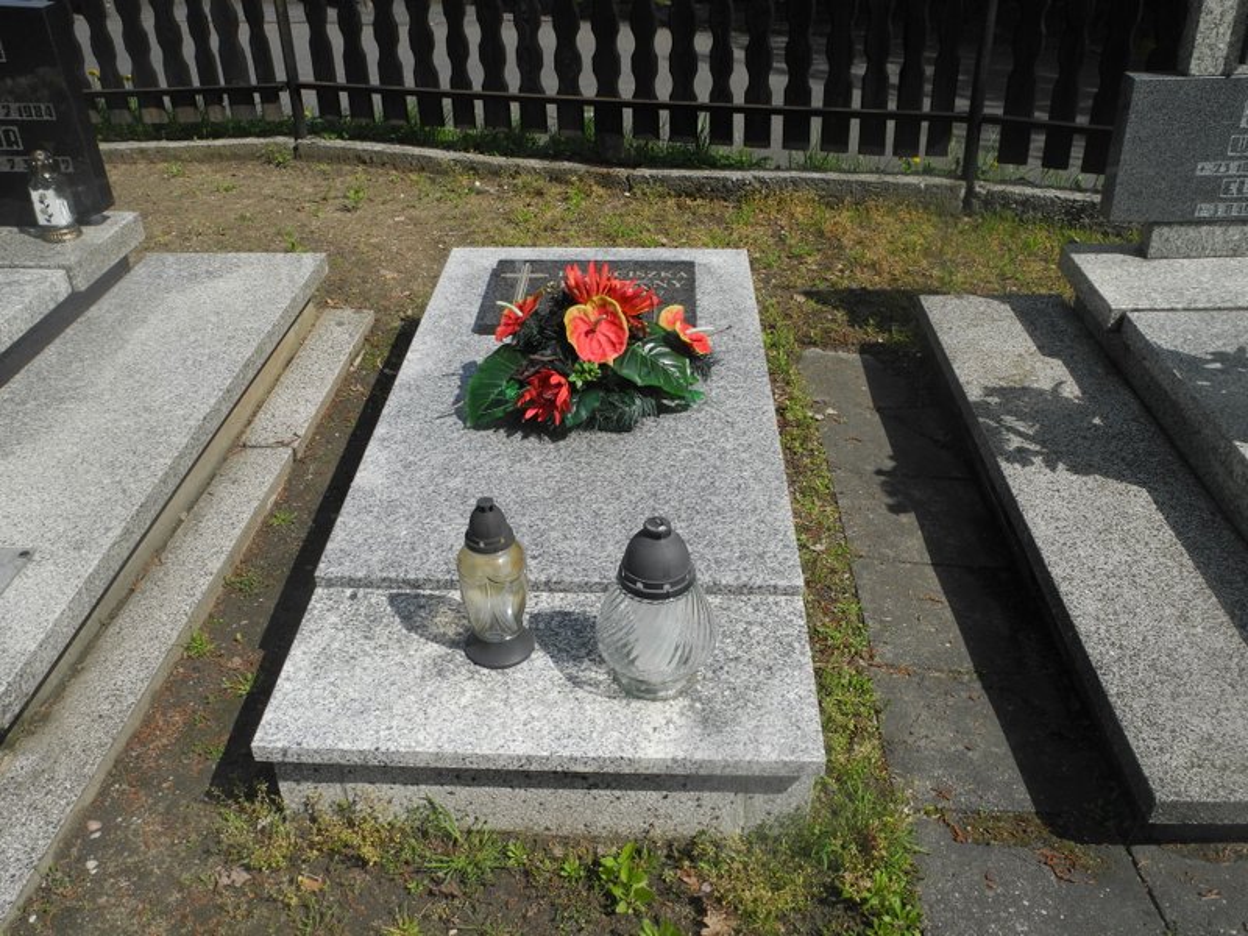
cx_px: 624
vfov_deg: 44.2
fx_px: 1154
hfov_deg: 56.8
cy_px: 468
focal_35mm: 32
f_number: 4.5
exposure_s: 1/1000
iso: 100
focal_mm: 6.8
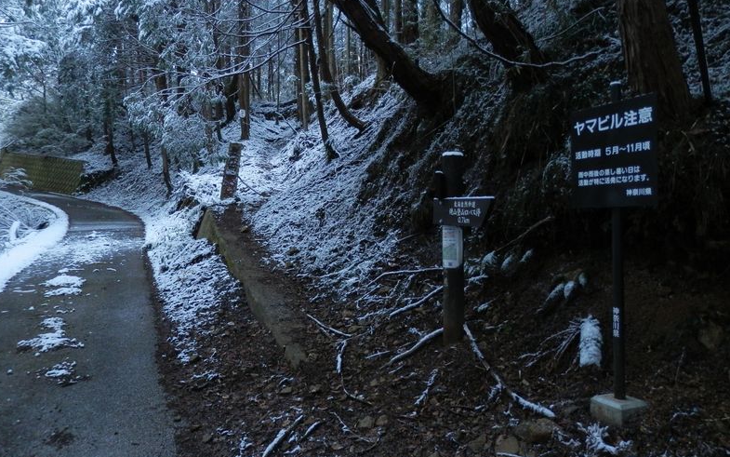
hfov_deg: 68.4
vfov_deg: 45.9
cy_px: 199
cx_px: 360
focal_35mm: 27
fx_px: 537
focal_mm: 4.5
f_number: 3
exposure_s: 1/30
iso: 200
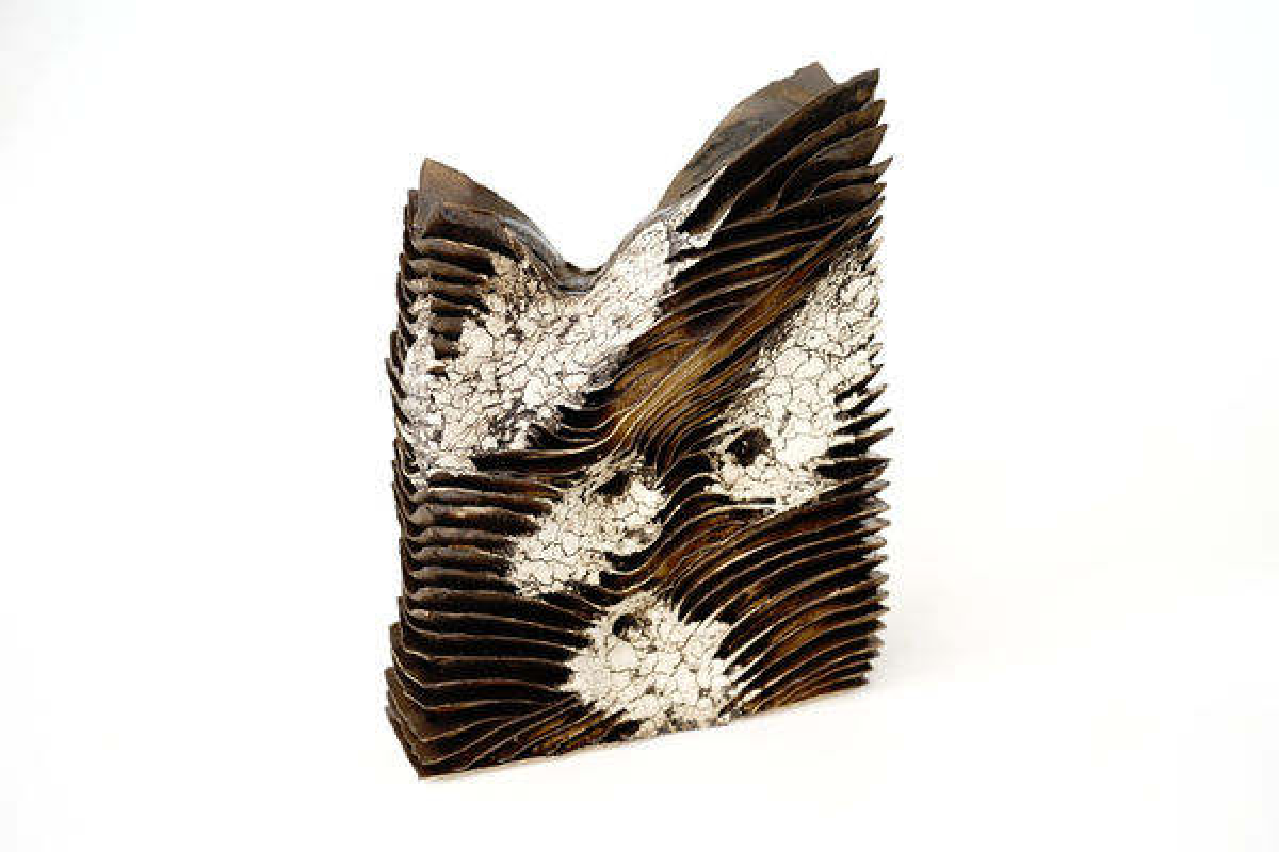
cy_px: 426
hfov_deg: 39.6
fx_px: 1776
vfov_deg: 27.0
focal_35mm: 50
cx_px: 640
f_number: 3.2
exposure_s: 1/8
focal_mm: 50
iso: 64
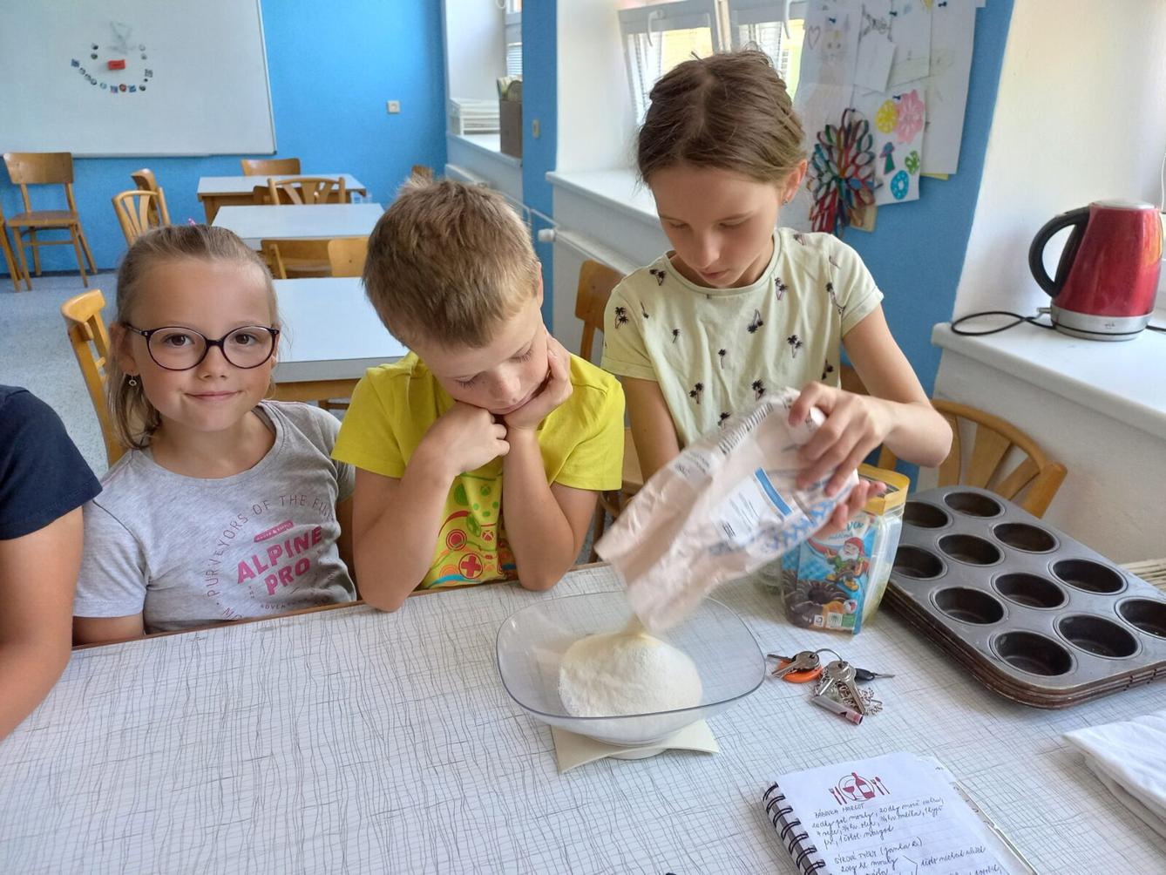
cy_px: 438
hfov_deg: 69.4
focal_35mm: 25
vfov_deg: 54.9
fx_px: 842
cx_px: 583
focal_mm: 4.65
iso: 250
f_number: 1.8
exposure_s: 1/50
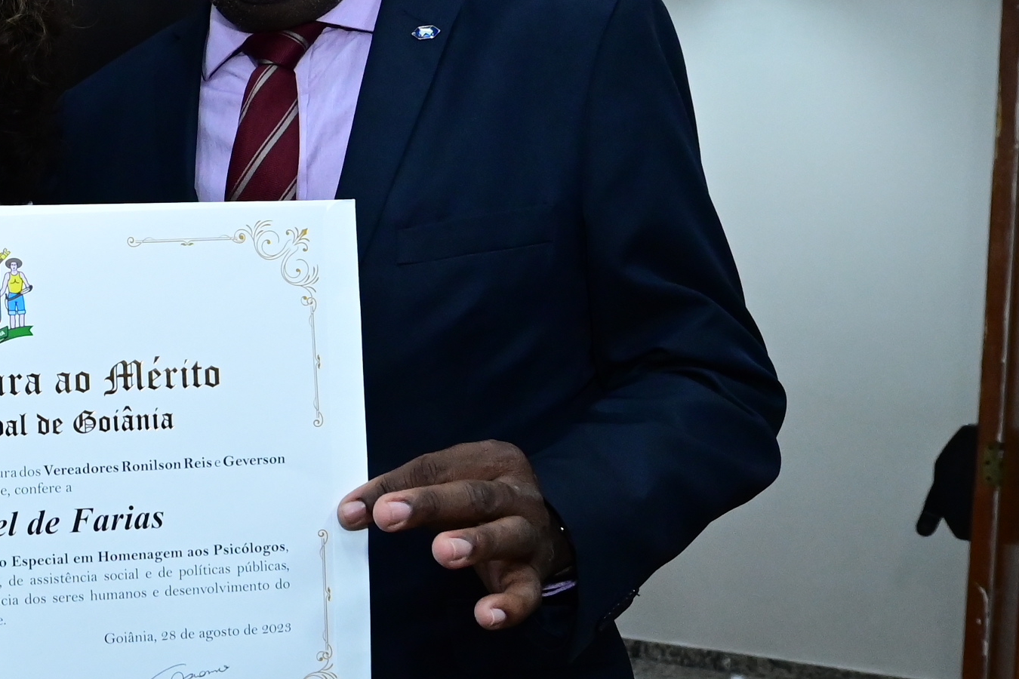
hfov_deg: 36.5
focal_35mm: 48
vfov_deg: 28.0
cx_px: -23
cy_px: 291
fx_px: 1359
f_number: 5.6
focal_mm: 15
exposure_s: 1/125
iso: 3200
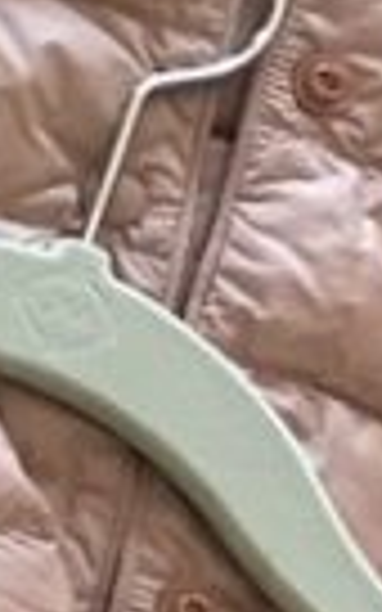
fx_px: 3715
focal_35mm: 223
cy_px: 837
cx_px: -1357
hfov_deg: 5.0
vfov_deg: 9.2
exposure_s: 1/15
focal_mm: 3.99
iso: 50
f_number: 1.8
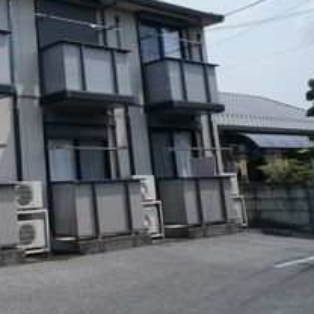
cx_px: -38
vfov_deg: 34.1
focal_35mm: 49
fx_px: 503
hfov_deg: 30.7
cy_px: 87
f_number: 13
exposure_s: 1/800
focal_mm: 16
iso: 800
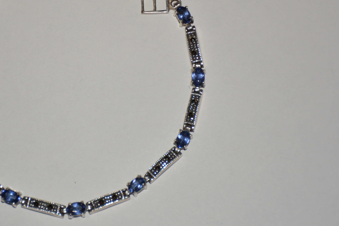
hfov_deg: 12.5
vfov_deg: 8.4
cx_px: 115
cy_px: 97
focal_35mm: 164
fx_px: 1542
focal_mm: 75
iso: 200
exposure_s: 1/125
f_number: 5.6
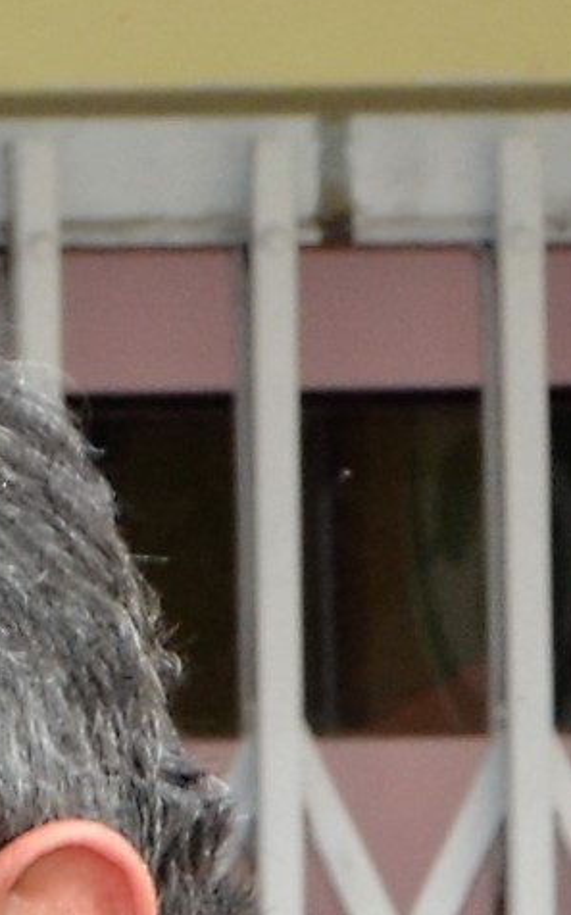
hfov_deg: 2.1
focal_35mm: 590
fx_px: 14708
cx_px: -2841
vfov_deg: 3.5
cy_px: 2181
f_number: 5.6
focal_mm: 38
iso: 400
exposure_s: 1/125
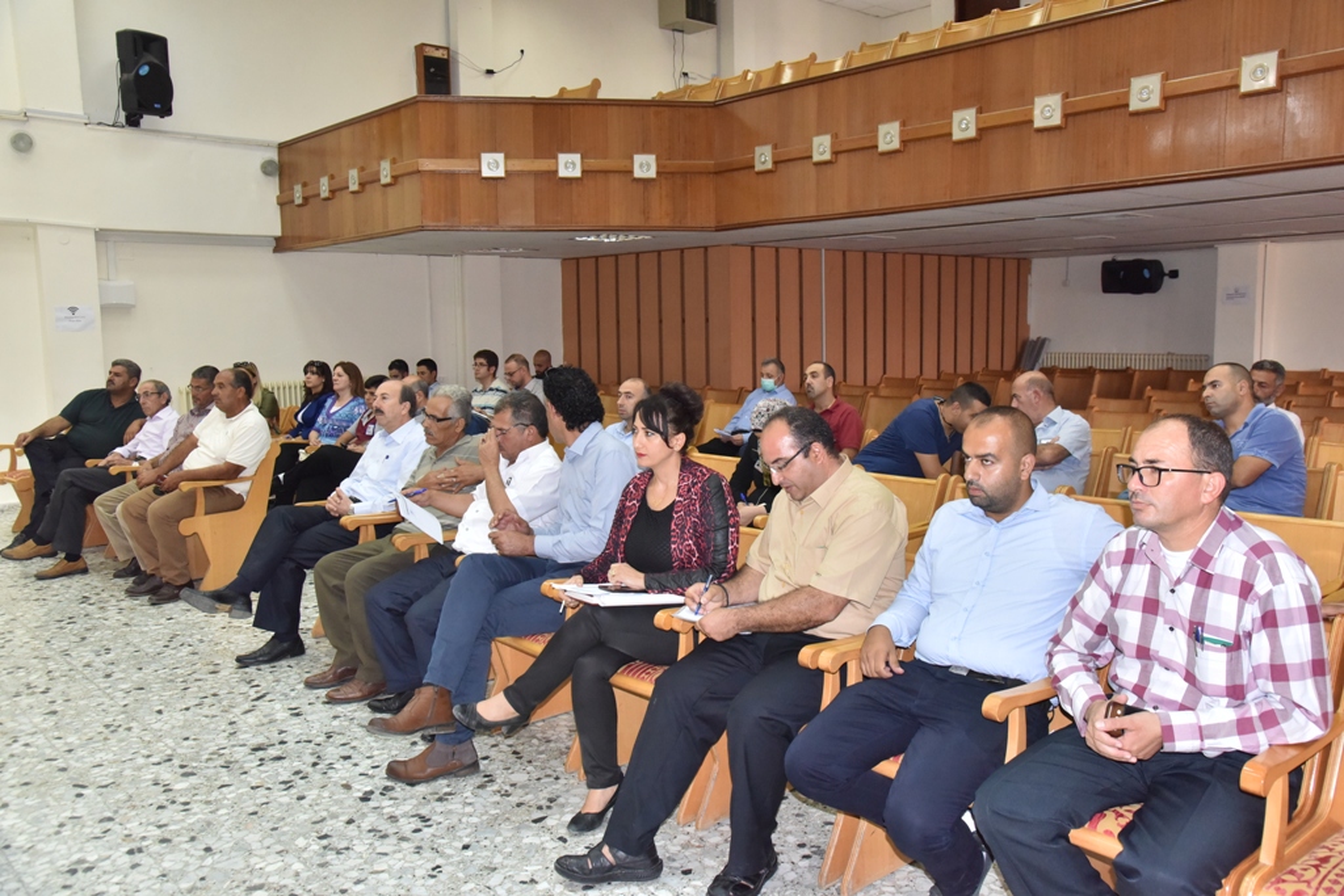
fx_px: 1120
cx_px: 672
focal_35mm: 30
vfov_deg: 43.6
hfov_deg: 61.9
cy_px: 448
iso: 2500
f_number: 6.3
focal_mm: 30
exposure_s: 1/200
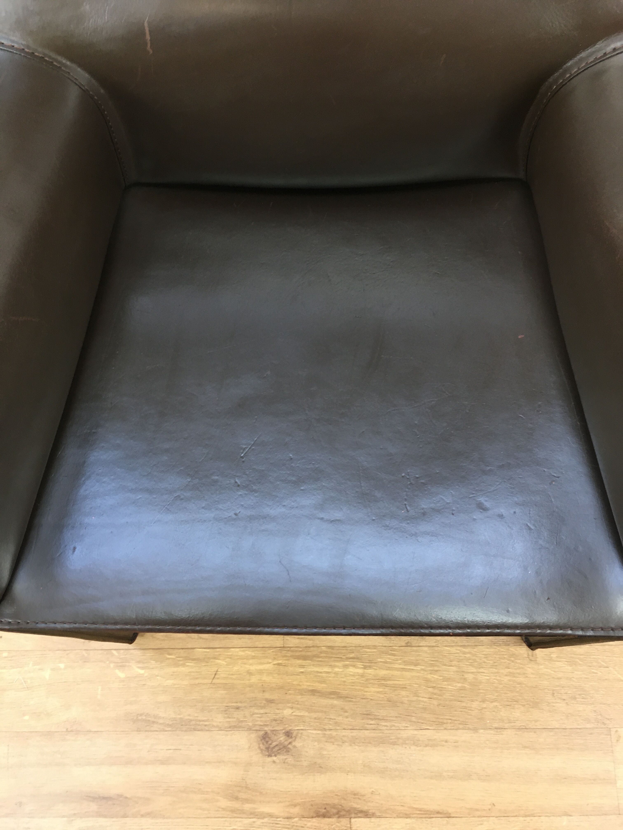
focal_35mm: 29
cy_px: 415
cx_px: 312
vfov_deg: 61.7
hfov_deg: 48.2
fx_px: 696
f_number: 2.2
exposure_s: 1/33
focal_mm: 4.15
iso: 125
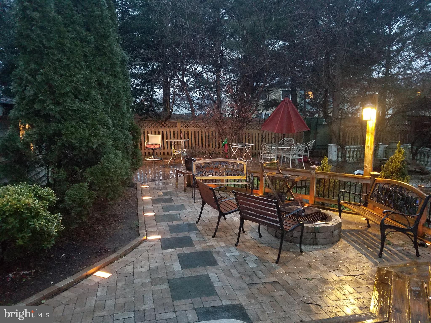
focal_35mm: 26
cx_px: 216
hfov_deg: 67.3
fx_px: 324
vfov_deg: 53.1
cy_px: 162
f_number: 1.7
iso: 640
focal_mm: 4.2
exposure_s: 1/10
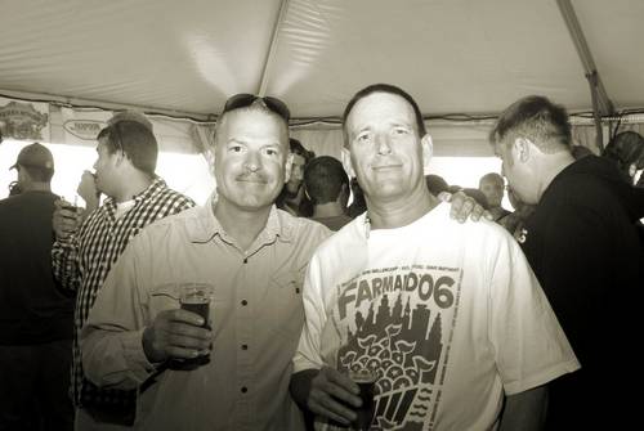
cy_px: 216
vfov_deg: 32.0
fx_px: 752
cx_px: 322
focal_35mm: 42
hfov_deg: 46.3
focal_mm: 28
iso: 400
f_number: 8
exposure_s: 1/60
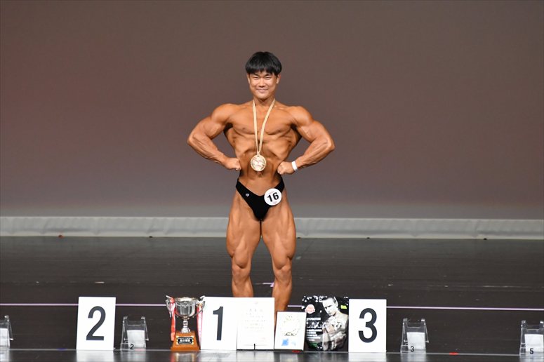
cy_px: 181
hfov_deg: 6.5
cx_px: 272
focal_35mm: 315
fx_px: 4758
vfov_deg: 4.4
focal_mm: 210
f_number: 5.6
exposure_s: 1/400
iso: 4000
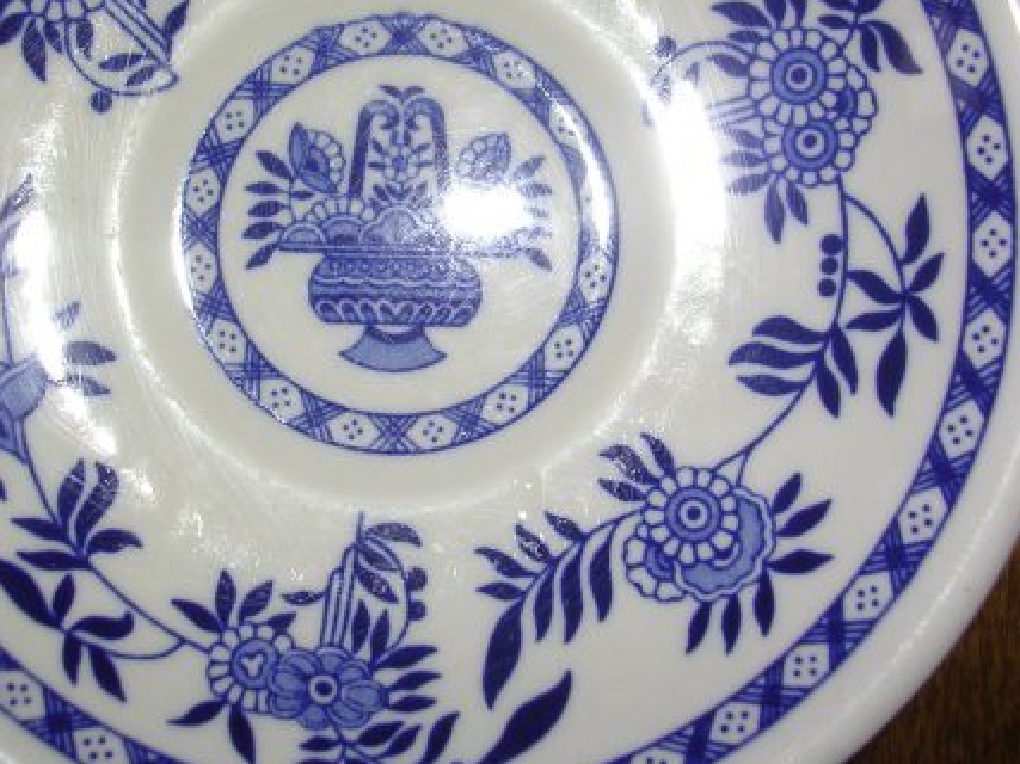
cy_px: 217
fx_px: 1679
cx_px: 380
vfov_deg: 25.4
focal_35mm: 57
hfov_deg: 33.6
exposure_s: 1/60.1
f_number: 2.8
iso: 50
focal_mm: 5.8
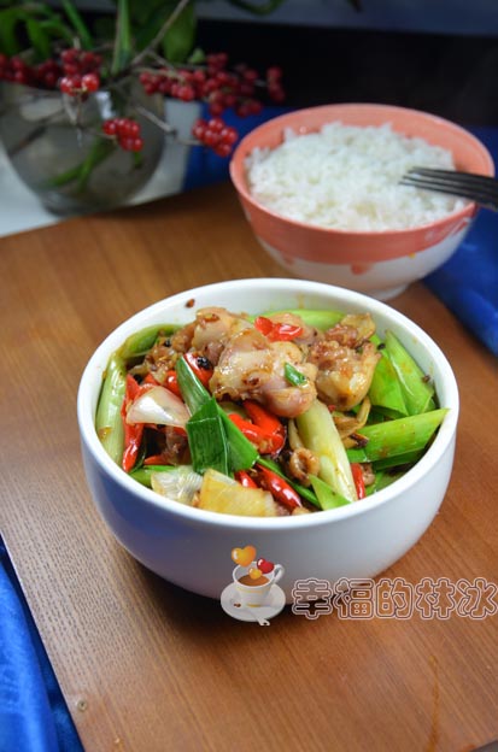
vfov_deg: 35.1
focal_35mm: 57
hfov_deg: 23.7
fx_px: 1189
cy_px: 376
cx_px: 249
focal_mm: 38
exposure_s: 1/100
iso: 400
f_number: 5
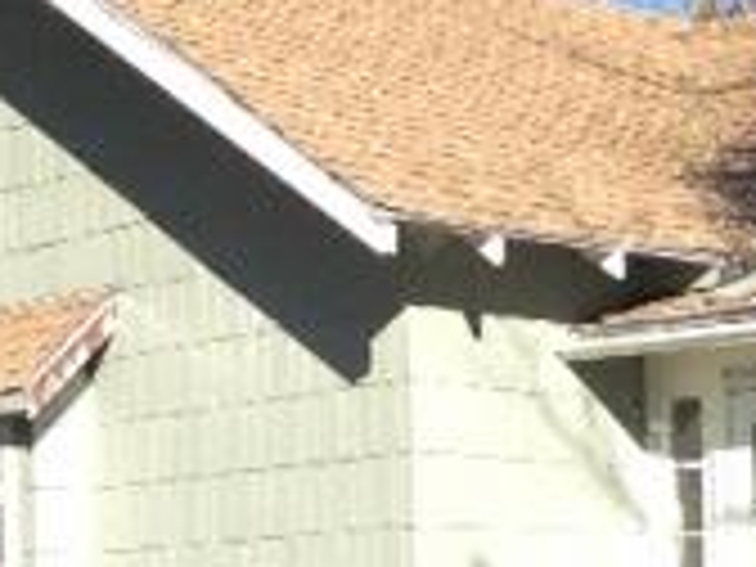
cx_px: 824
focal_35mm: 126
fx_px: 2752
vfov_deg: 11.6
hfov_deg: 15.3
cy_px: 572
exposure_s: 1/903
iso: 50
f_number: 2.4
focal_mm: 4.12
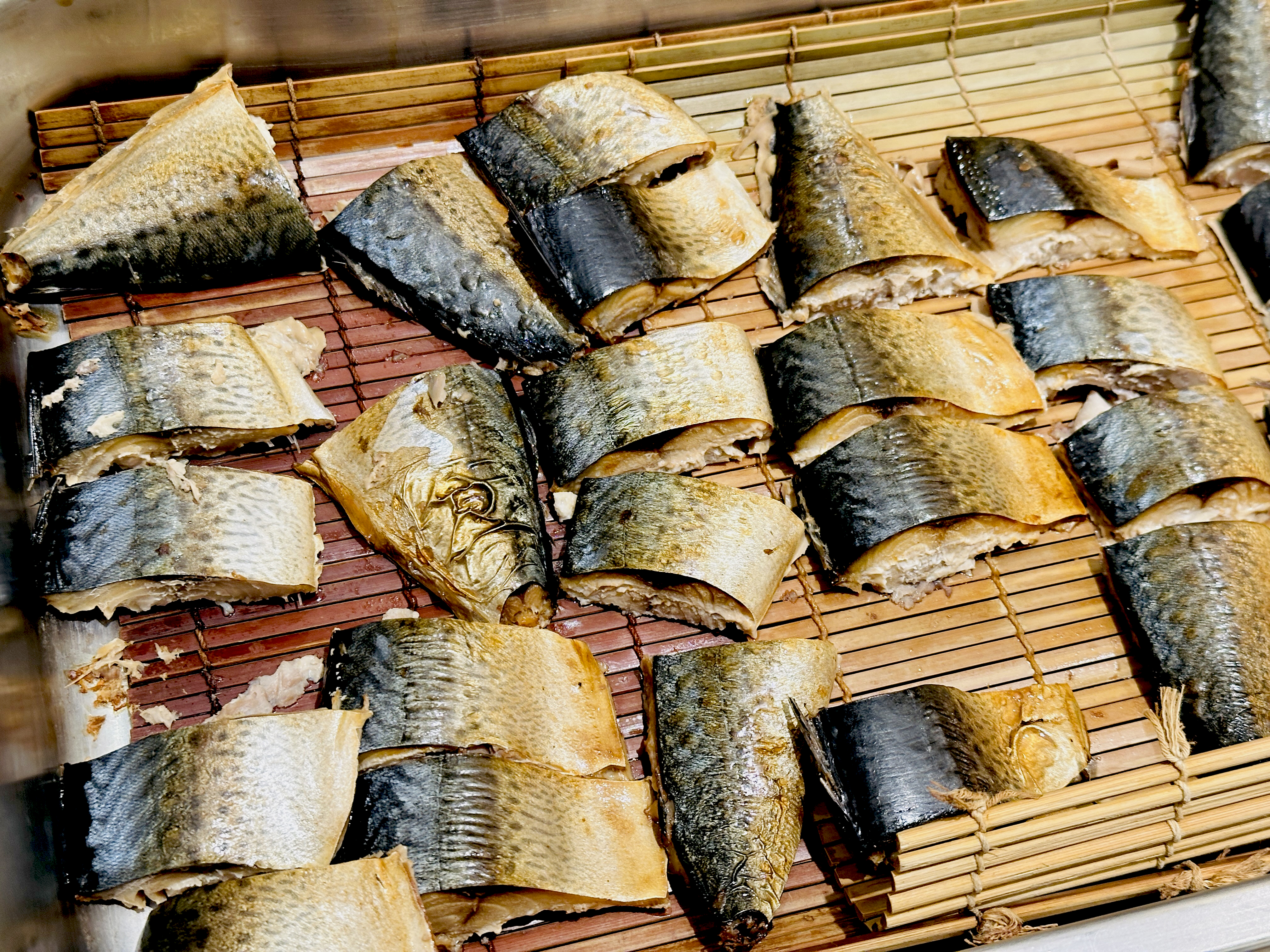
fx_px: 1761
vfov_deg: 30.3
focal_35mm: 48
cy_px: 476
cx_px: 635
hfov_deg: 39.7
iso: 200
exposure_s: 1/60
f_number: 1.78
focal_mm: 6.86
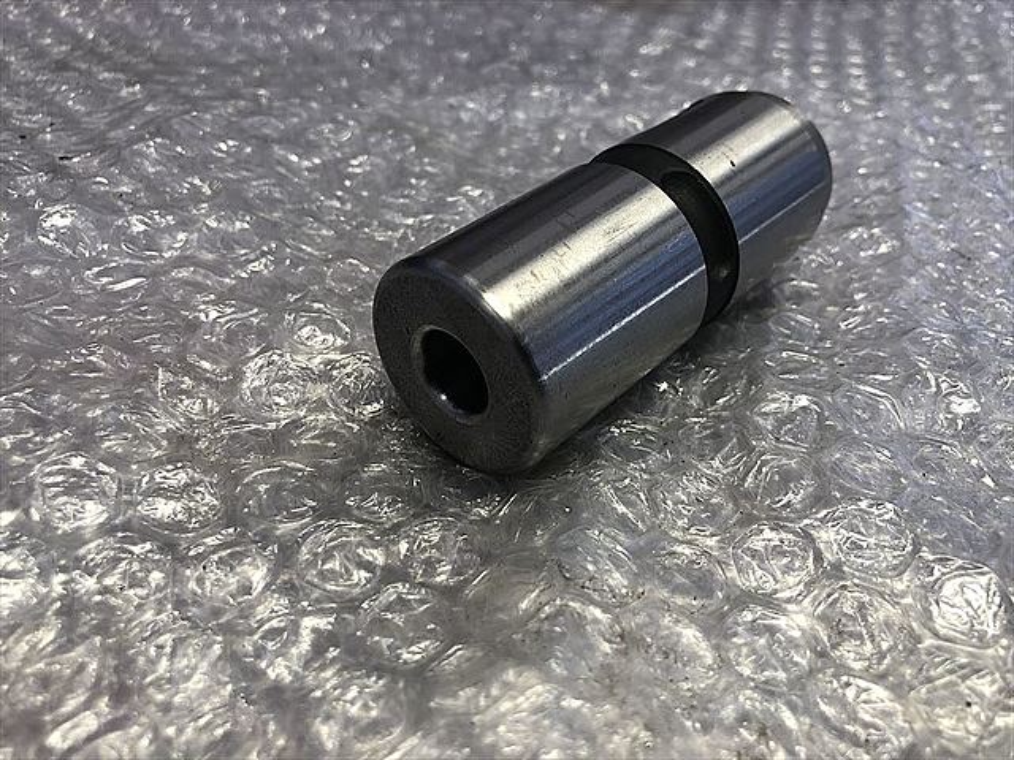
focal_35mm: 28
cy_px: 380
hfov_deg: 63.4
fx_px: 820
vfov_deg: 49.7
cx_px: 507
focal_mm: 3.99
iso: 40
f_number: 1.8
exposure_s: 1/100
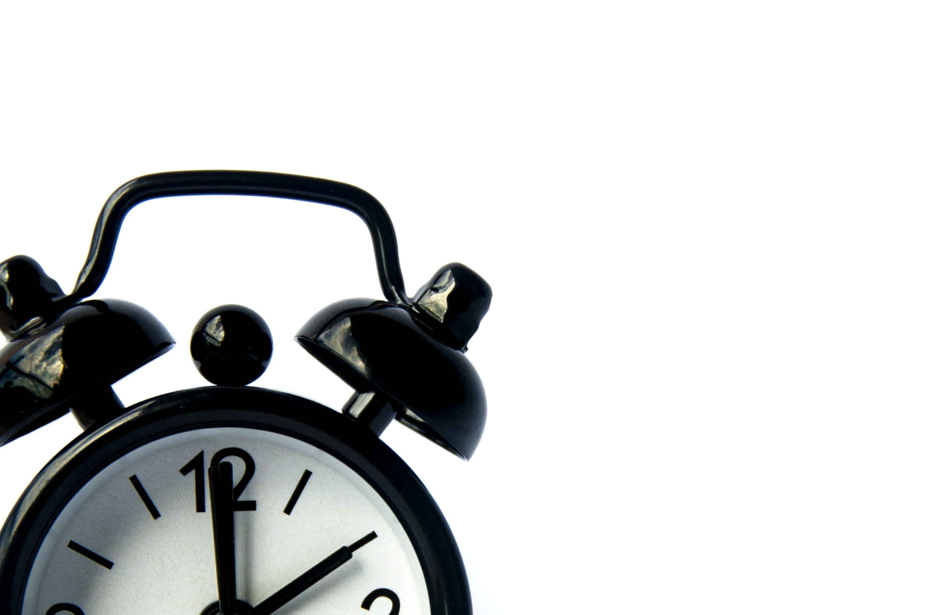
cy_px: 477
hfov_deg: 10.3
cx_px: 489
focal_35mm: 201
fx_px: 5156
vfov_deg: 6.8
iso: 160
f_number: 8
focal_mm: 75
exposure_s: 1/250
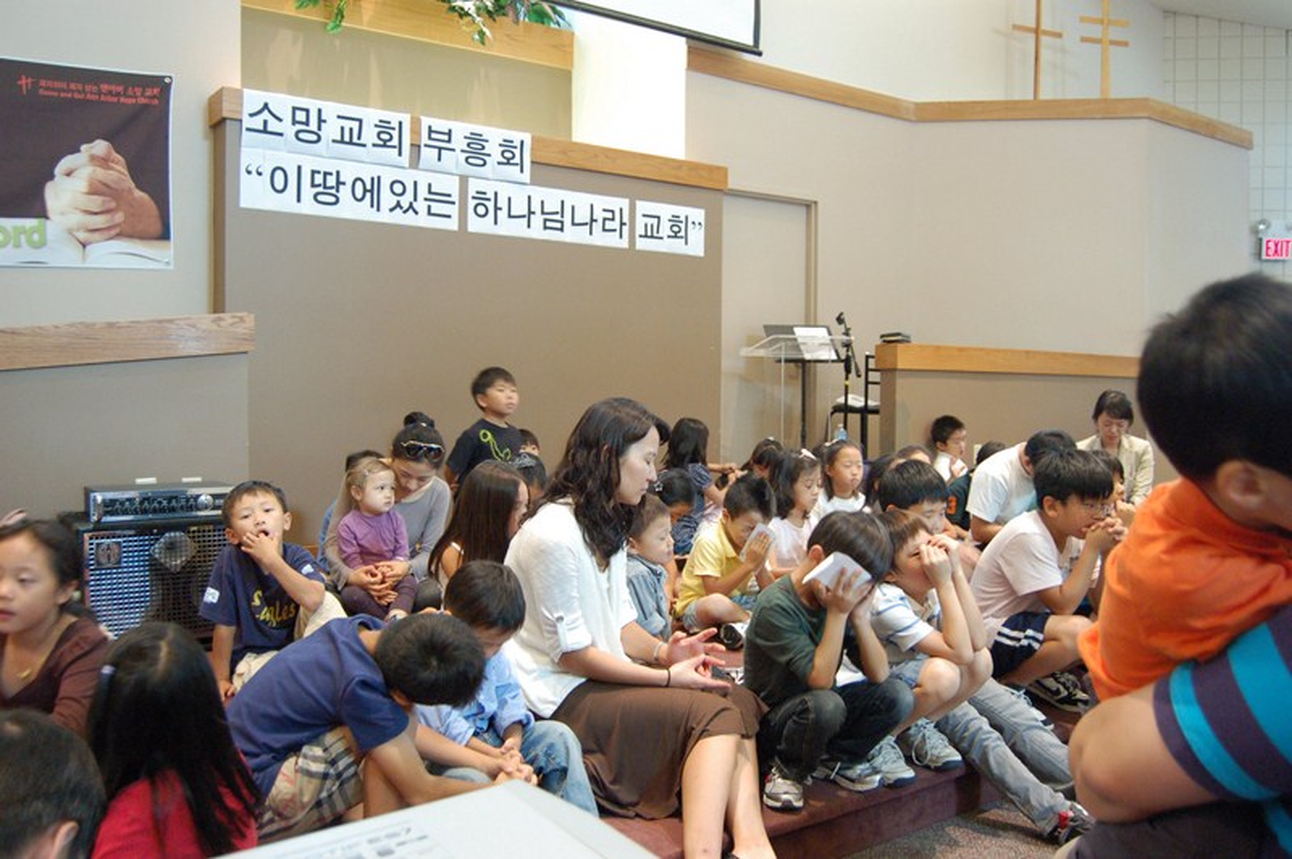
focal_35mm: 30
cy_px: 430
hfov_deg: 62.0
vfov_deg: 43.5
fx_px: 1076
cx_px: 646
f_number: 3.8
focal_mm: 20
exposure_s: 1/15
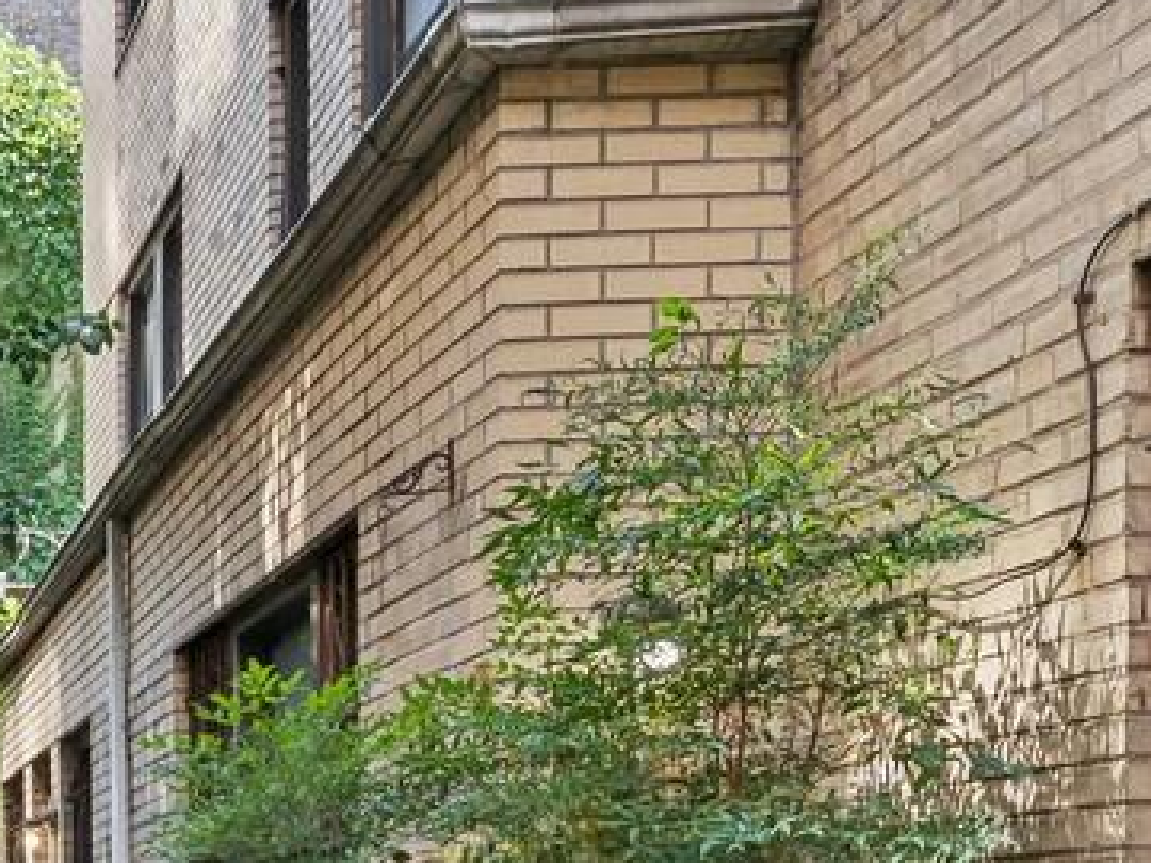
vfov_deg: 19.5
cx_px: -534
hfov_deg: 25.2
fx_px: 1995
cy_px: 1464
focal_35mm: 60
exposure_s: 1/40
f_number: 14
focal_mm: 15
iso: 640
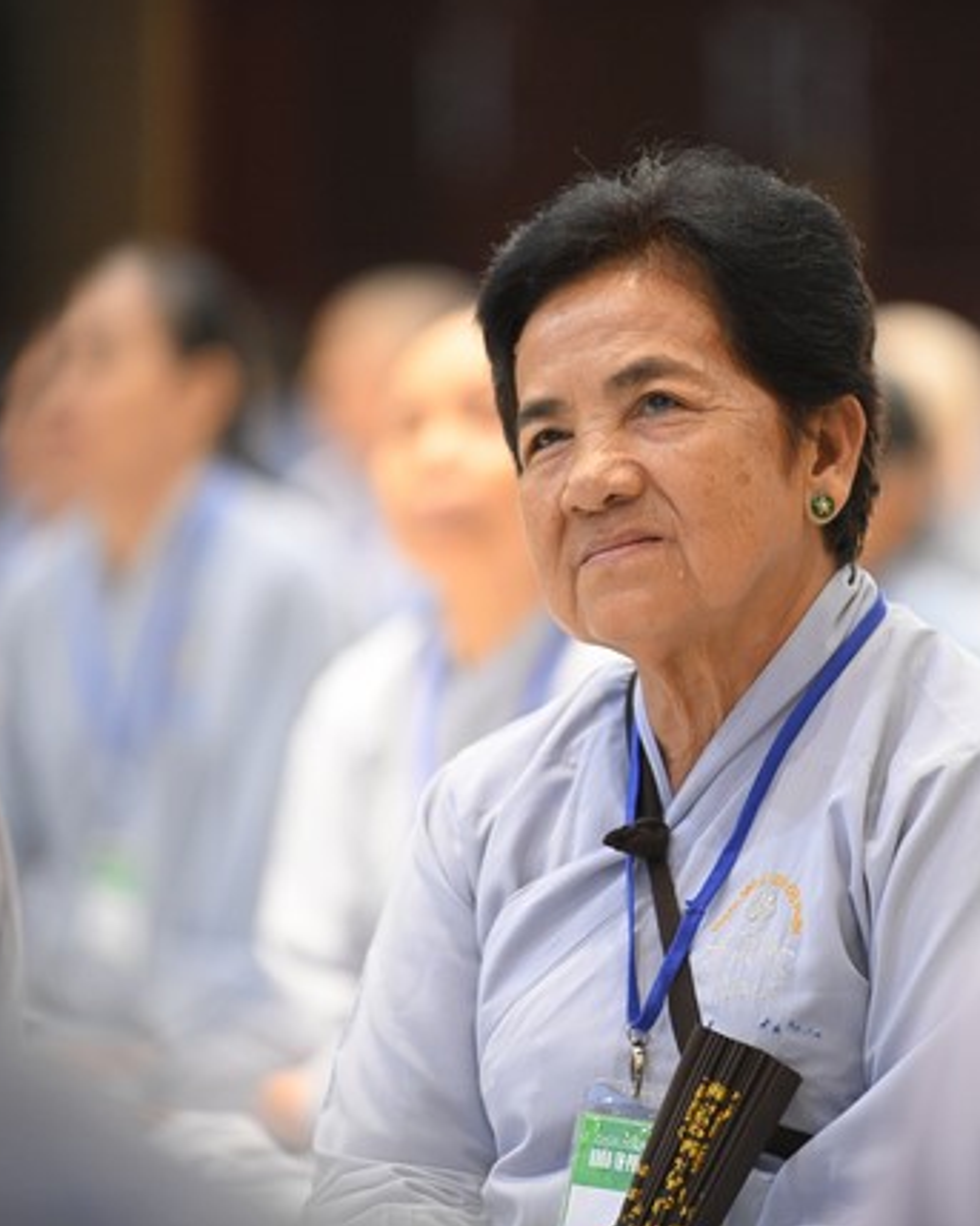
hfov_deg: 5.4
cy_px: 612
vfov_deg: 6.8
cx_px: 654
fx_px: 10300
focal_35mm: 284
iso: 3200
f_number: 3.2
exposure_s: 1/125
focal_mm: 200
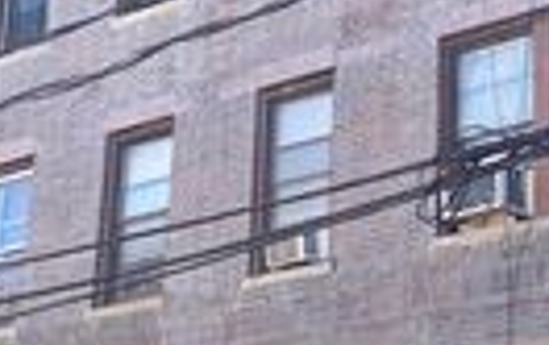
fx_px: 1559
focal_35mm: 104
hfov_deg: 19.7
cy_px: 264
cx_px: 478
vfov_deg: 12.6
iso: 32
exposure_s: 1/306
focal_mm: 4.25
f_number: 1.8
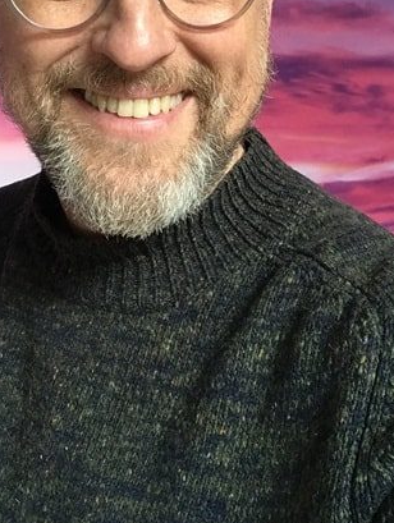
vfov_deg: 35.6
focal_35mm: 52
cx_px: 150
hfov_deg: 28.0
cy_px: 108
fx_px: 787
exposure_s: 1/33
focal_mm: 2.87
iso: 32
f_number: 2.2
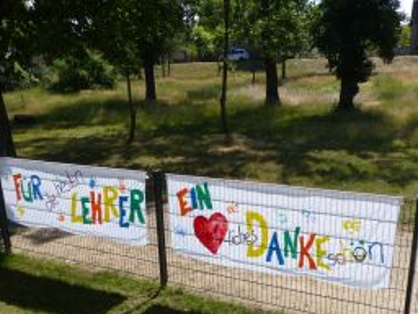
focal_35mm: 39
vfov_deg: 35.8
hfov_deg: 47.8
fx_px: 471
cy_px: 242
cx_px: 224
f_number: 2.8
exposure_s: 1/1300
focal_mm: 4.5
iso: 100
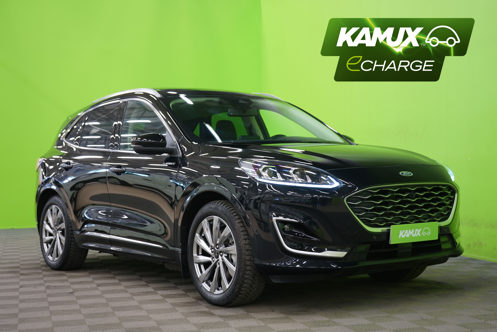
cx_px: 248
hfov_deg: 35.6
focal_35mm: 56
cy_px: 166
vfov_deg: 24.2
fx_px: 773
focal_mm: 56
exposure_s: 1/5
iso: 400
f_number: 5
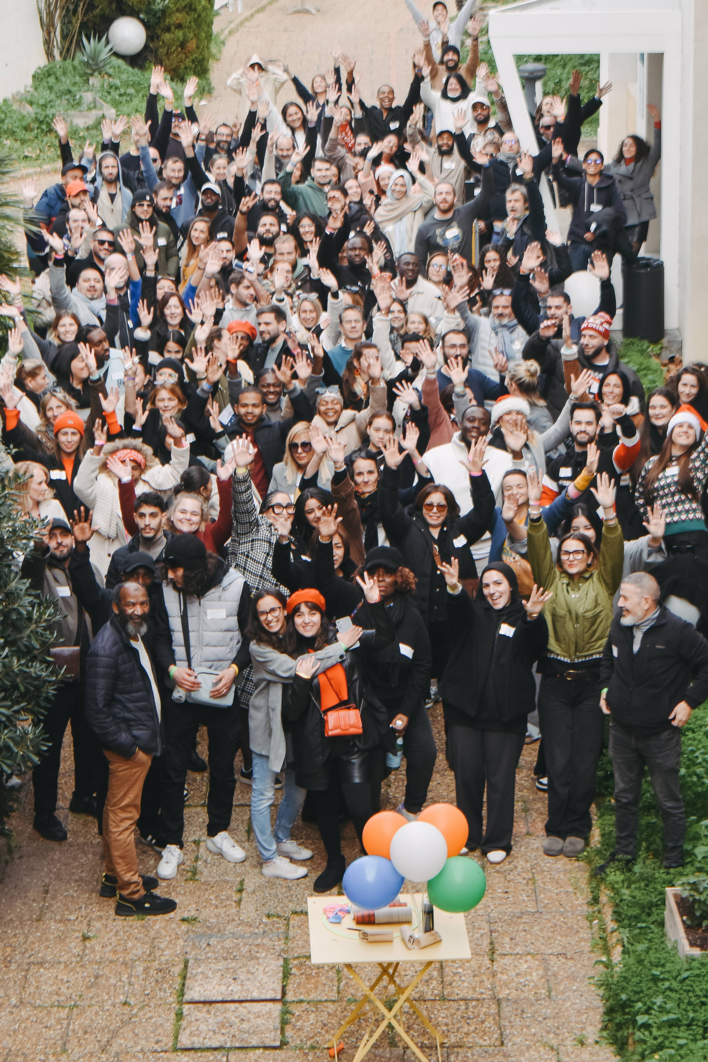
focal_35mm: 78
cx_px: 354
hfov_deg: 17.5
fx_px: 2301
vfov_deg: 26.0
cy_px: 531
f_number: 5.6
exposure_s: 1/250
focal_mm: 52
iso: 320
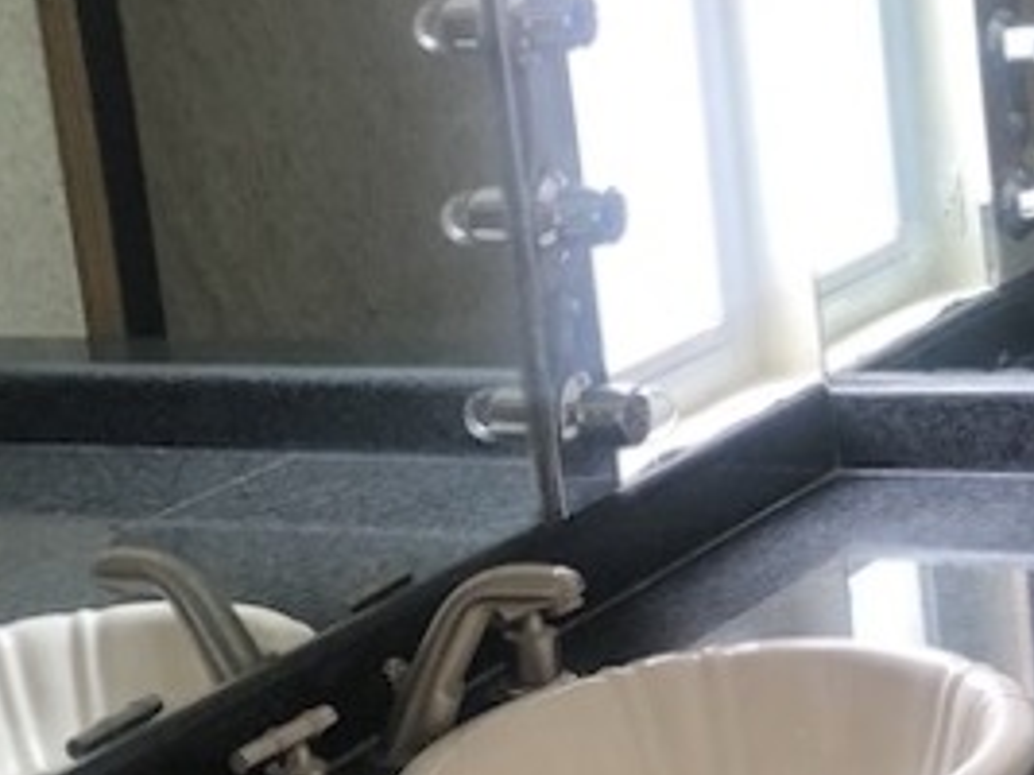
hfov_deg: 17.6
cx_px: 469
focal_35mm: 112
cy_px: 403
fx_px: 3344
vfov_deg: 13.2
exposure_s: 1/30
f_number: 1.8
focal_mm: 3.99
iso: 32
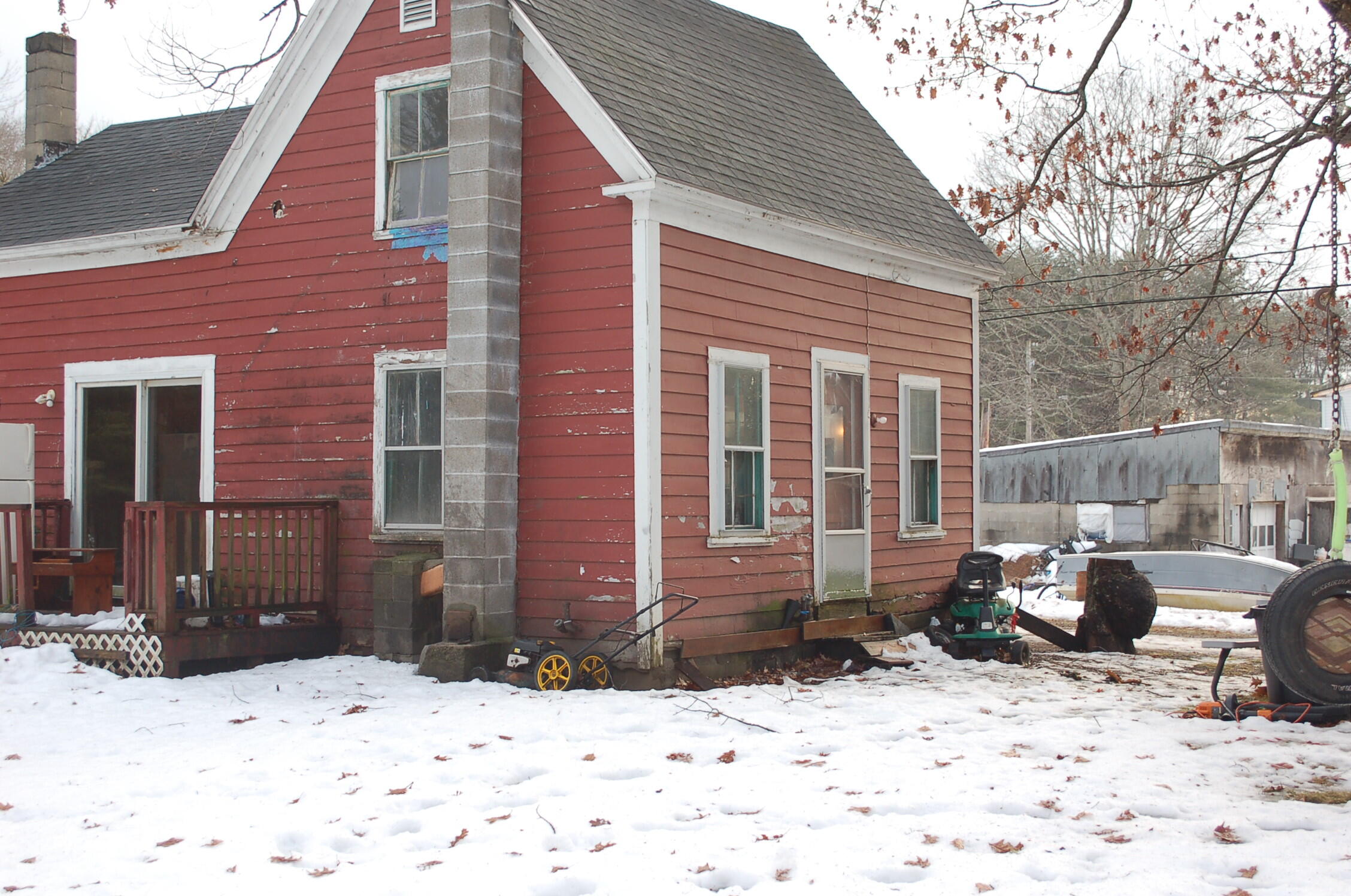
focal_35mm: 48
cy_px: 448
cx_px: 676
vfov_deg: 28.0
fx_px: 1798
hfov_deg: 41.2
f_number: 5.6
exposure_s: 1/125
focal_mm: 32
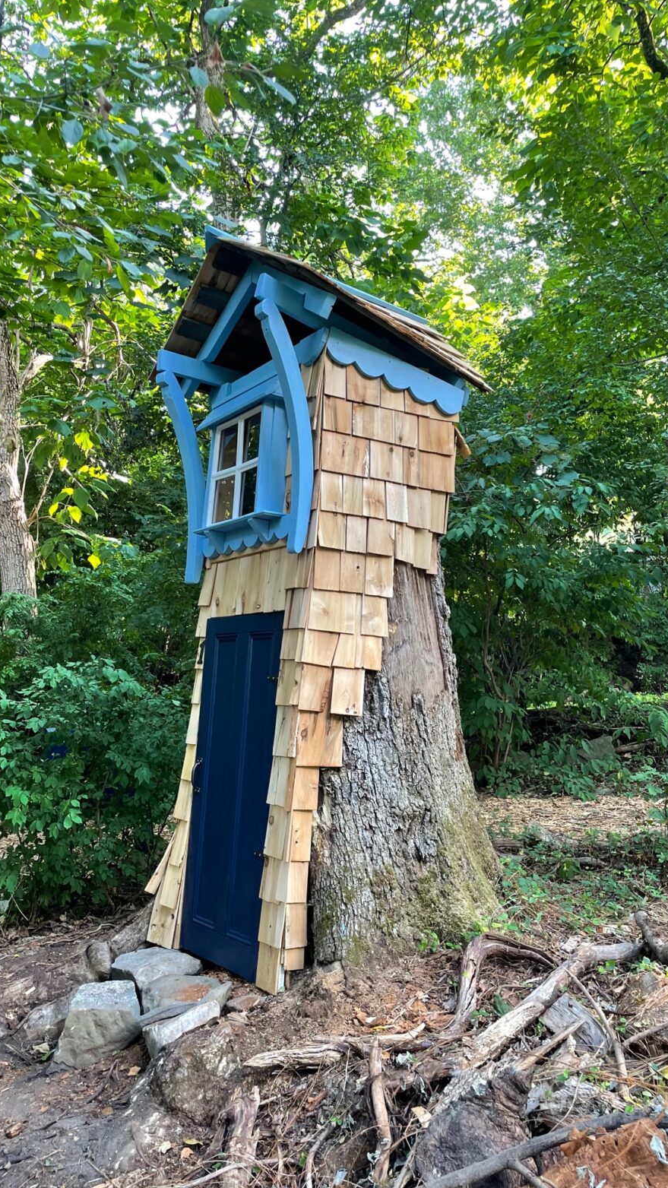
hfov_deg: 40.1
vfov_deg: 66.1
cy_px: 592
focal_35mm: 29
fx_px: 913
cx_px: 363
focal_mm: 4.2
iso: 80
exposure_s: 1/121
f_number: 1.6
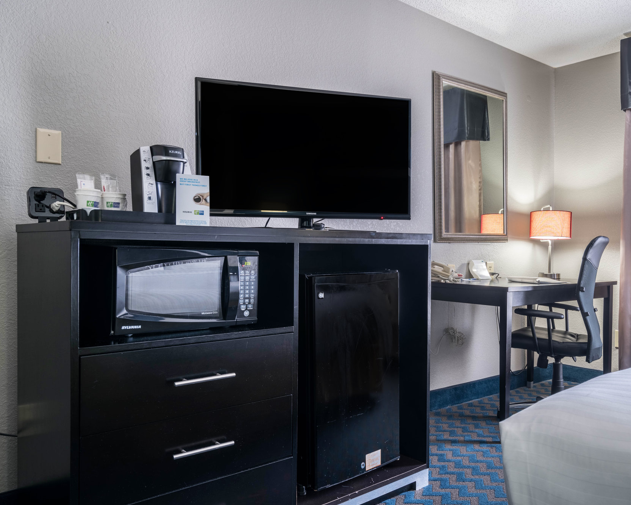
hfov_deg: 58.2
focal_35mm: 30
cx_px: 385
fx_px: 560
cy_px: 255
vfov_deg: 48.5
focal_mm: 26
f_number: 8
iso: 320
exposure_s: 1/20
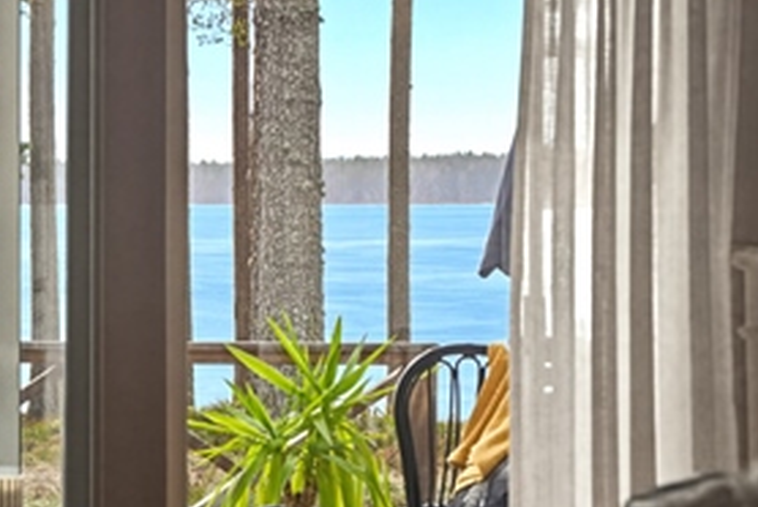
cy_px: 322
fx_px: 3056
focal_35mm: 145
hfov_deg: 14.0
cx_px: 115
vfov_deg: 9.5
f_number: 8
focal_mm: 76
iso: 400
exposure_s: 1/500
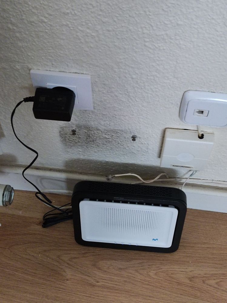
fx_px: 446
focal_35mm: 51
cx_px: 114
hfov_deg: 28.6
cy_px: 152
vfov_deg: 37.5
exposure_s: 1/25
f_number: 1.79
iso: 1481
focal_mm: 4.71
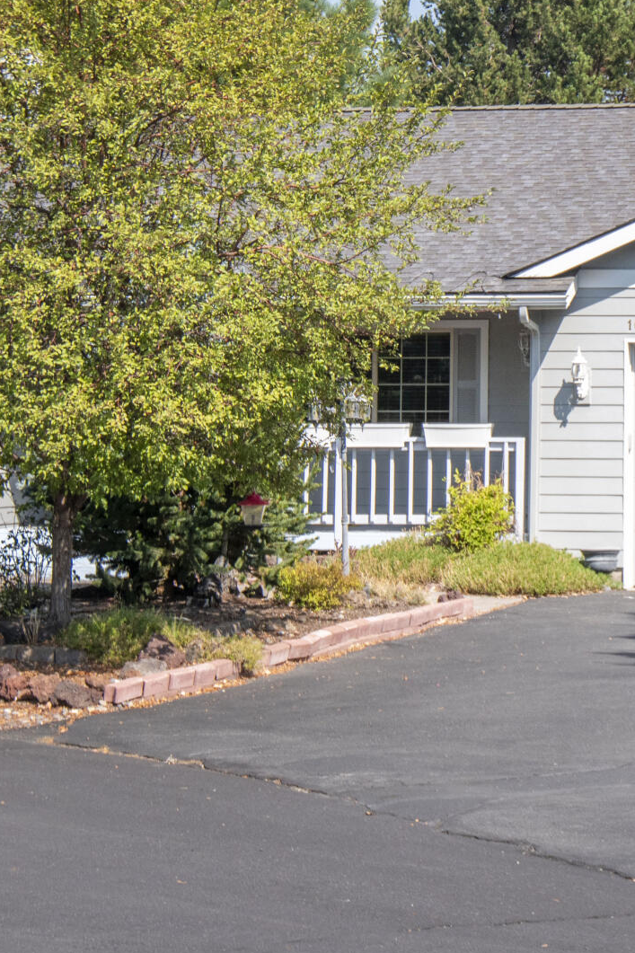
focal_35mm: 99
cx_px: 618
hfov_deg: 13.6
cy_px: 161
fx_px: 2620
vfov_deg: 20.3
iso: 200
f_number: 11
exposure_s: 1/320
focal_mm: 35
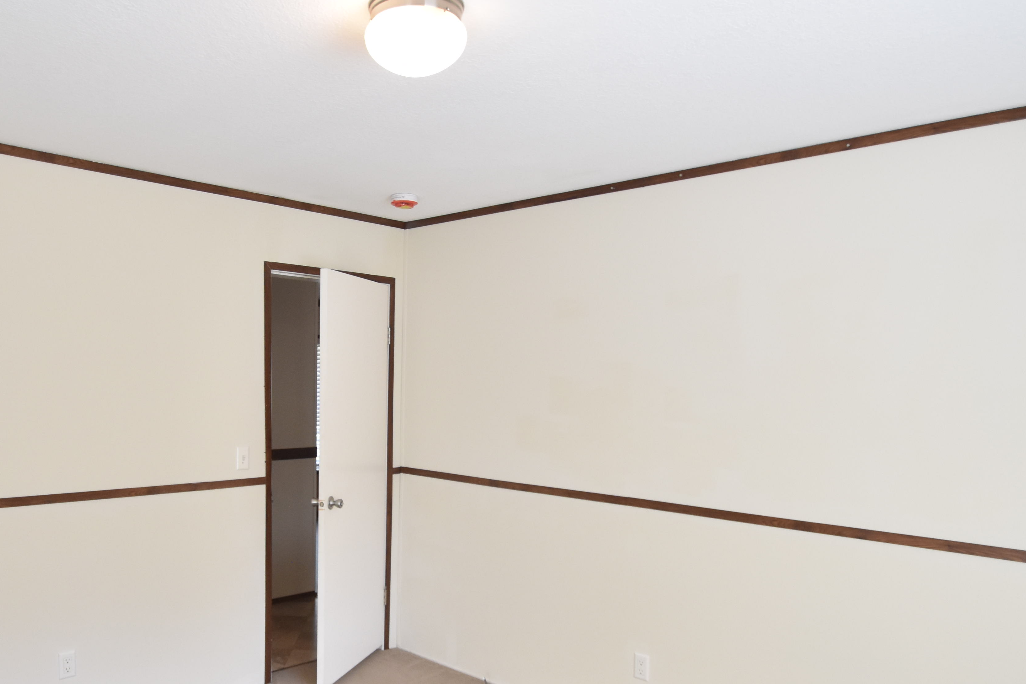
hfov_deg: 66.4
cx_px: 384
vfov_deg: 47.2
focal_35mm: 27
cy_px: 453
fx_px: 769
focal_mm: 10
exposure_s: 1/180
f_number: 3.5
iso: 800
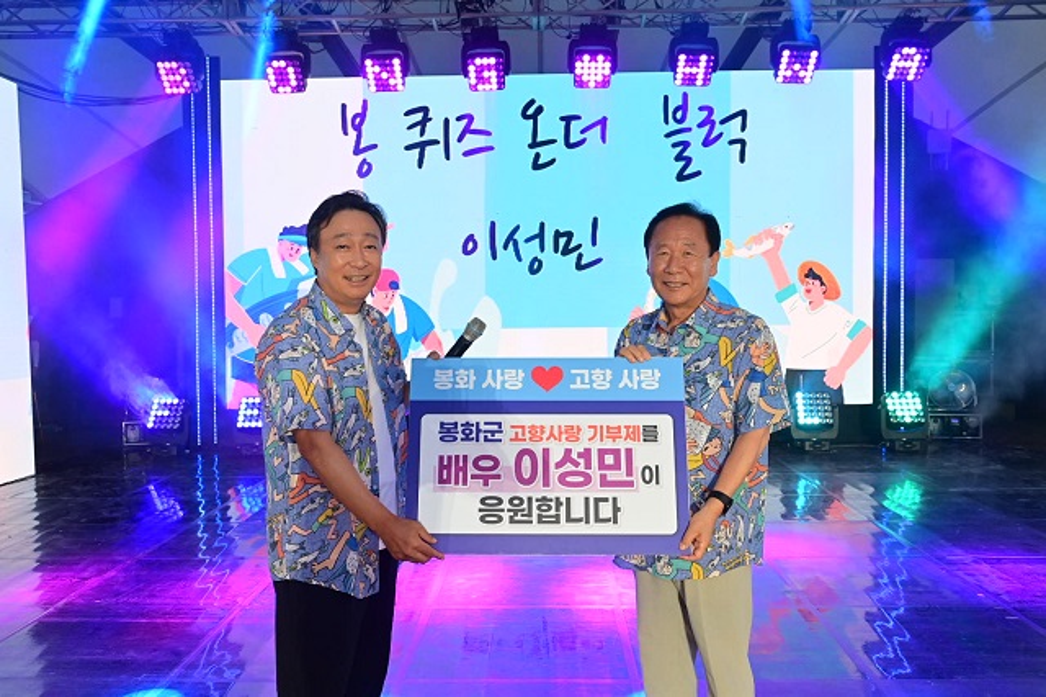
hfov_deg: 58.7
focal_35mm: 32
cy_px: 348
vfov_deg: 41.1
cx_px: 523
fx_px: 929
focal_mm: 32
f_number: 5.6
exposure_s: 1/160
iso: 2000
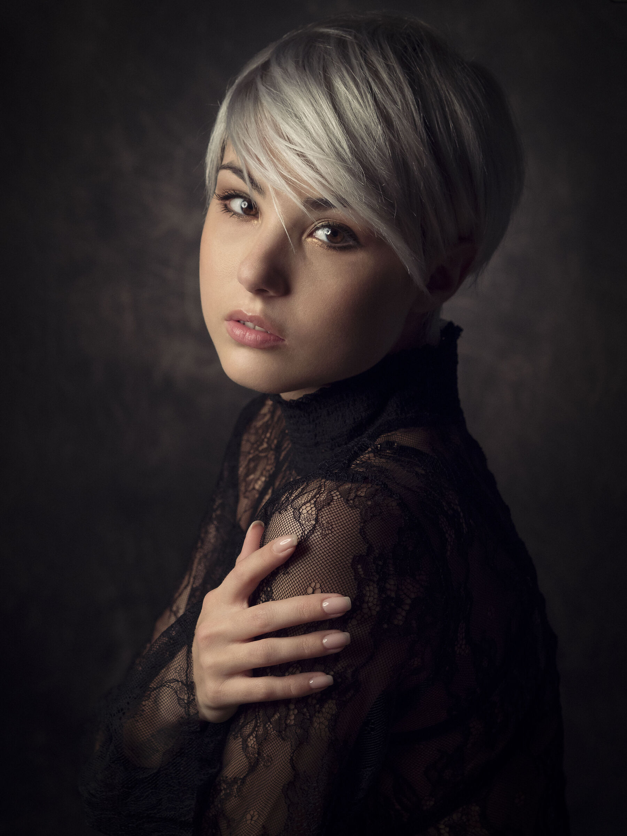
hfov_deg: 16.4
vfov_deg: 21.8
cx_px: 314
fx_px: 2174
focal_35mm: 90
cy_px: 418
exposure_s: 1/160
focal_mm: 45
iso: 400
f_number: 4.5
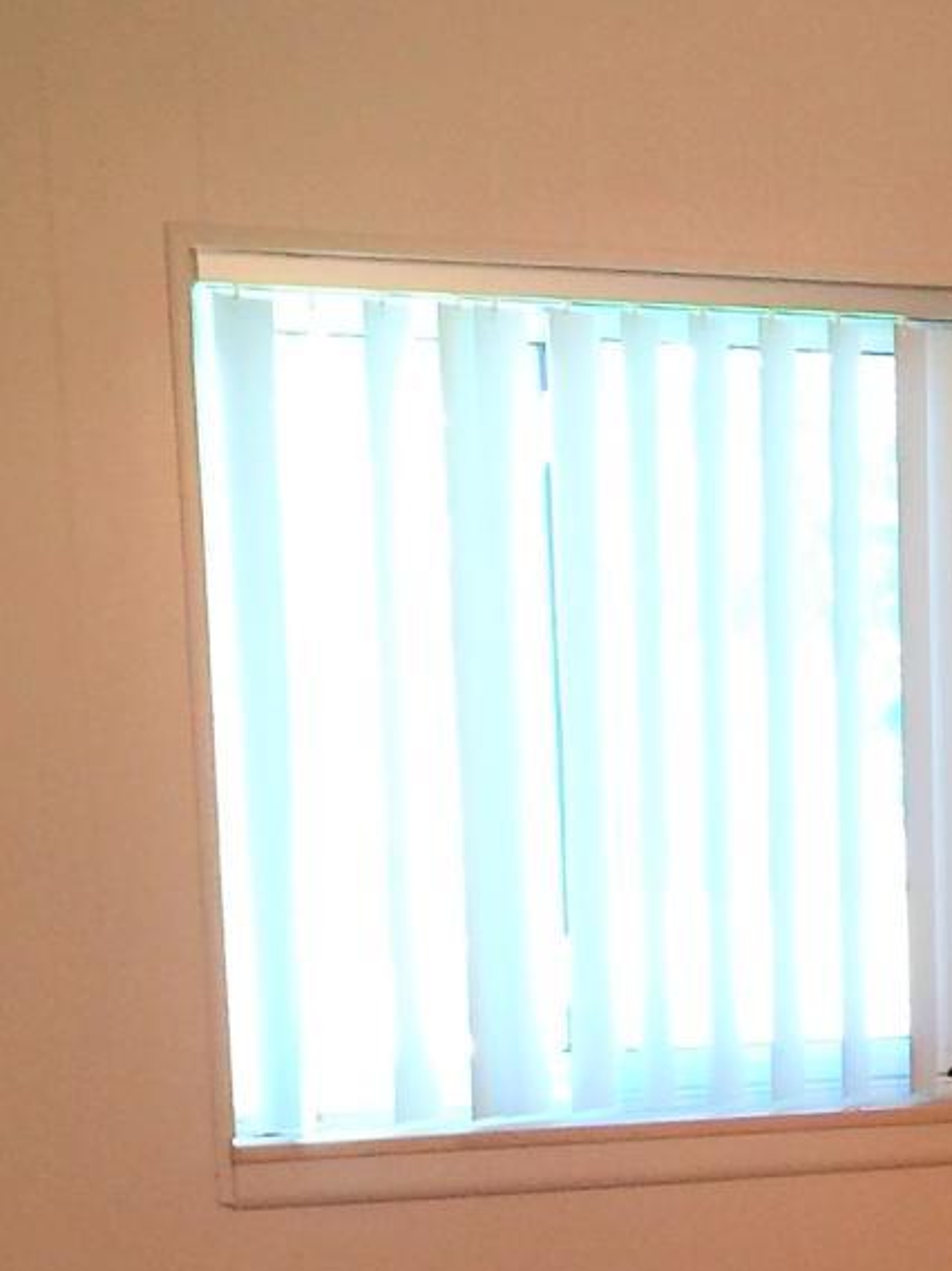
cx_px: 1175
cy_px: 1517
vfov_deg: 18.3
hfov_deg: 14.0
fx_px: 3744
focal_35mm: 102
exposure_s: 1/15
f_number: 2.2
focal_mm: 4.15
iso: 50
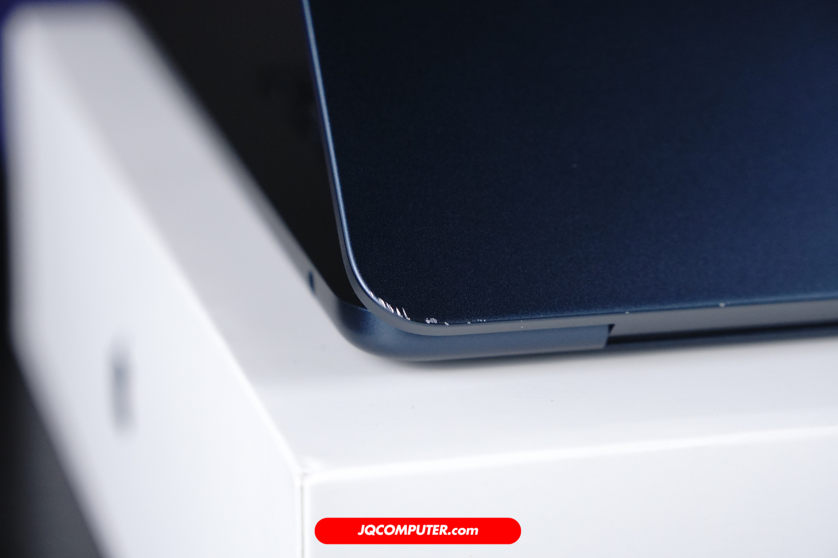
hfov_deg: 19.5
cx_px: 419
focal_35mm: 105
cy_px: 279
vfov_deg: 13.0
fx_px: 2444
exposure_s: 1/80
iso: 800
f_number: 5
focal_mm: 70
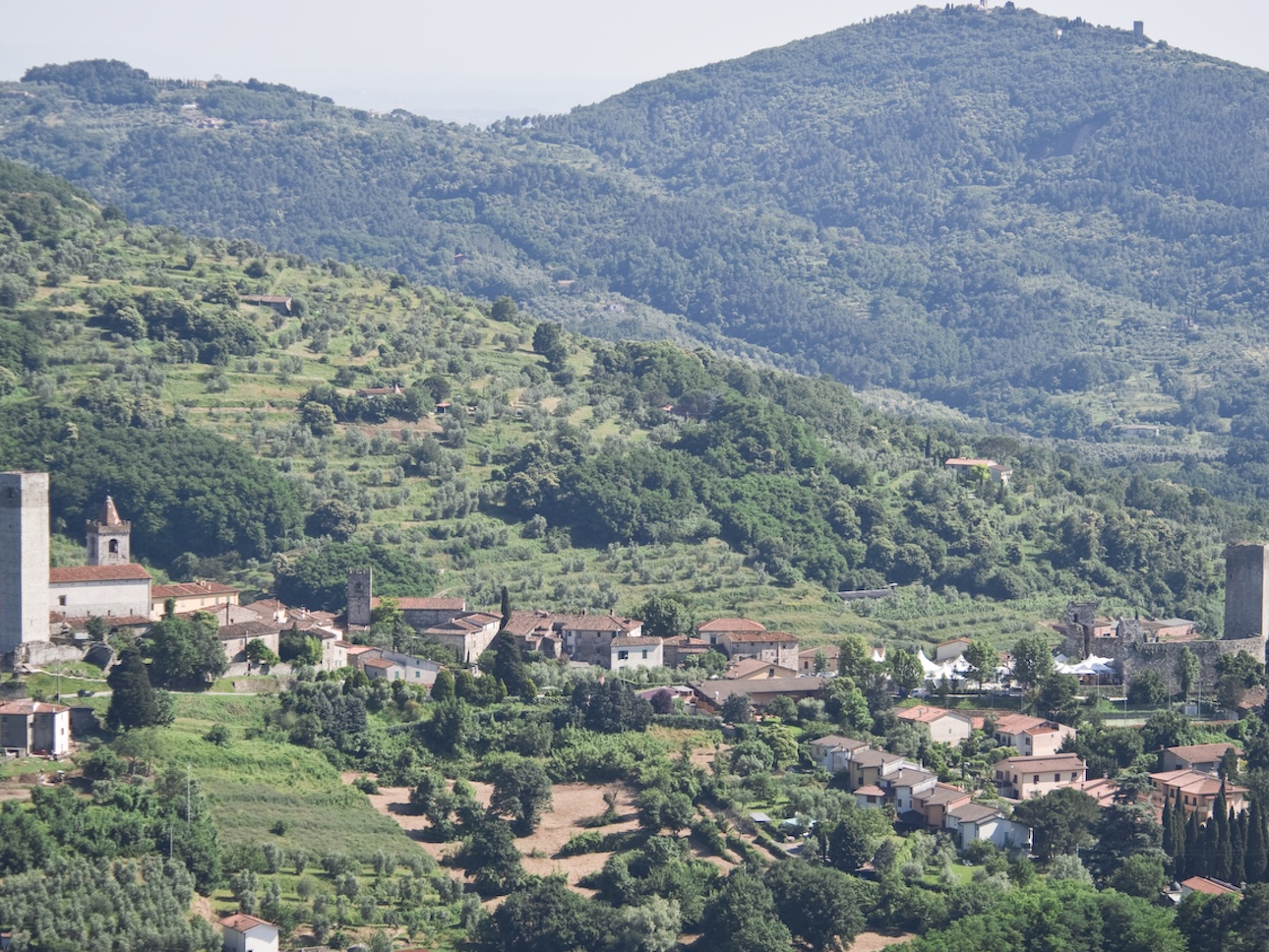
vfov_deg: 10.4
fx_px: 5243
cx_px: 643
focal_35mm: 143
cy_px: 475
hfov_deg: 13.8
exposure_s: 1/800
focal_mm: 120
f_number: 5
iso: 200
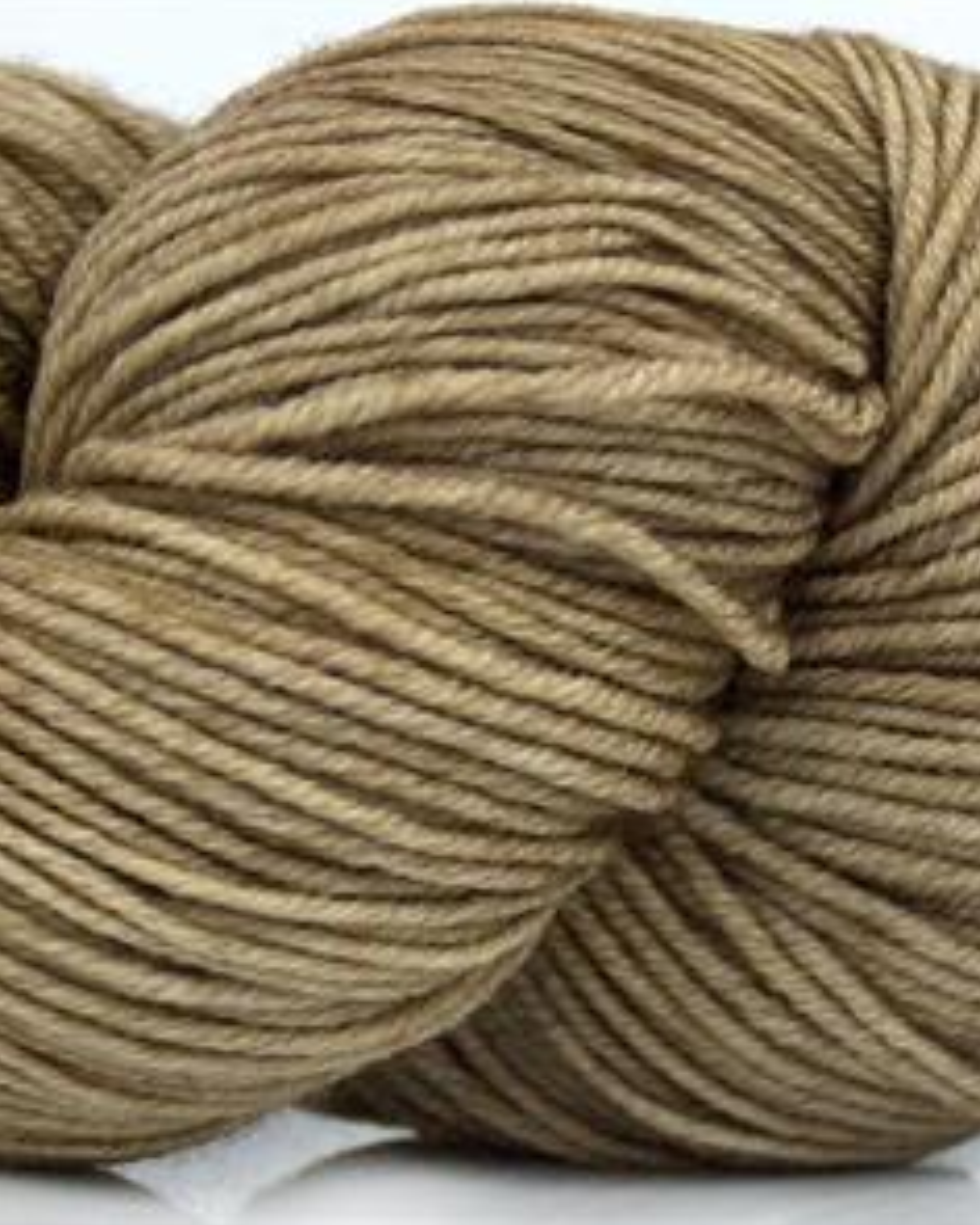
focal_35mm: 111
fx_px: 4024
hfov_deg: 13.9
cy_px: 606
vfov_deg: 17.3
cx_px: 490
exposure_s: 1/81.8
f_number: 2.9
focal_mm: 17.25
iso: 200
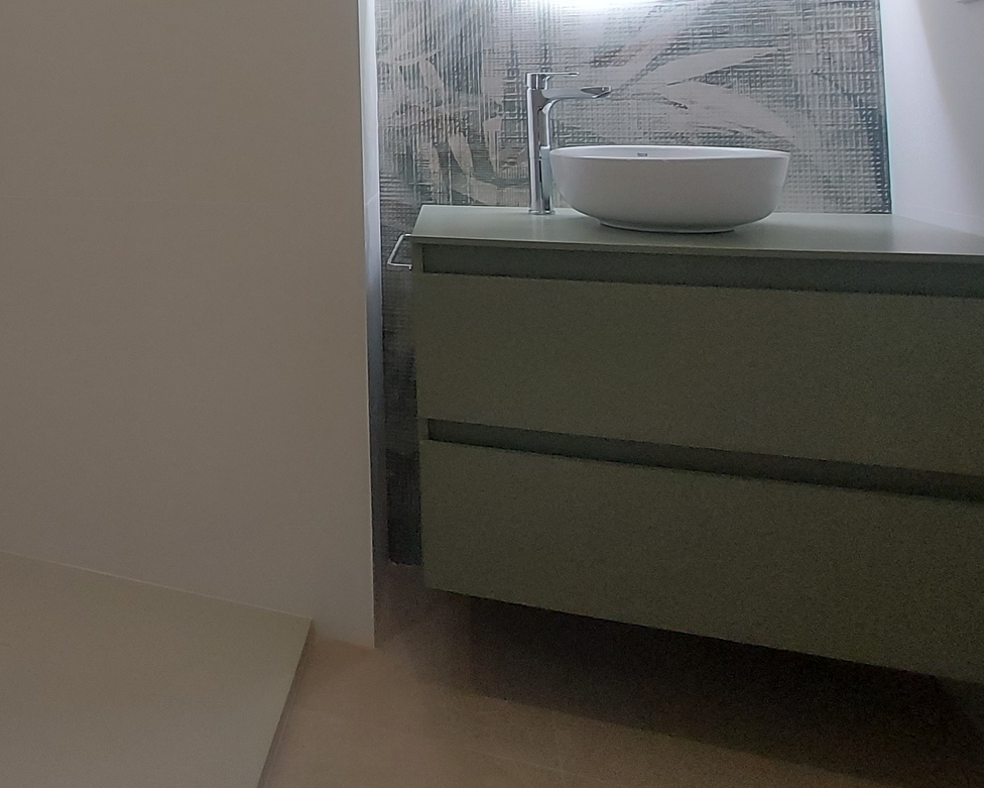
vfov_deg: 49.3
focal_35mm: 26
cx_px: 128
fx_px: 757
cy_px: 87
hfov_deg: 58.1
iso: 160
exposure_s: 1/50
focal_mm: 1.74
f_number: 2.2
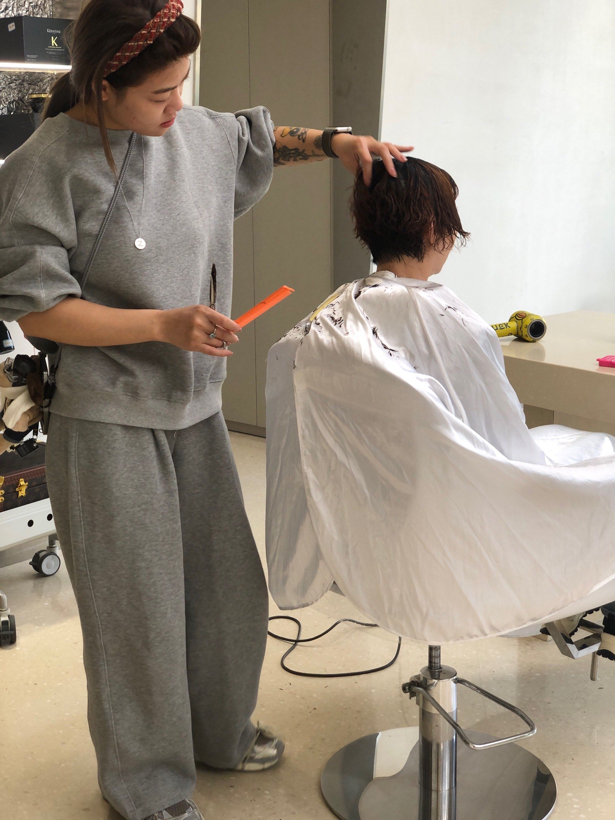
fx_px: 1232
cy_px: 410
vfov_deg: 36.8
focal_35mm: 52
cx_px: 308
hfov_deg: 28.0
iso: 20
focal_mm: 6
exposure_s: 1/50
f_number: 2.4
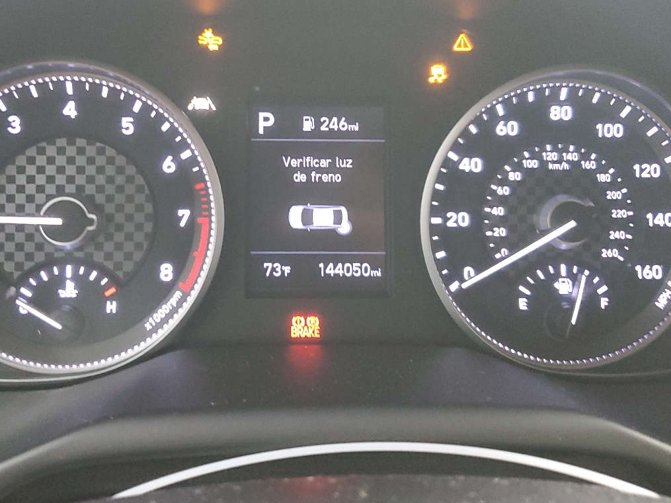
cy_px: 163
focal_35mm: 41
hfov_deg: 45.7
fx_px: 795
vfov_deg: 34.8
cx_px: 296
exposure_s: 1/20
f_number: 1.5
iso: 297
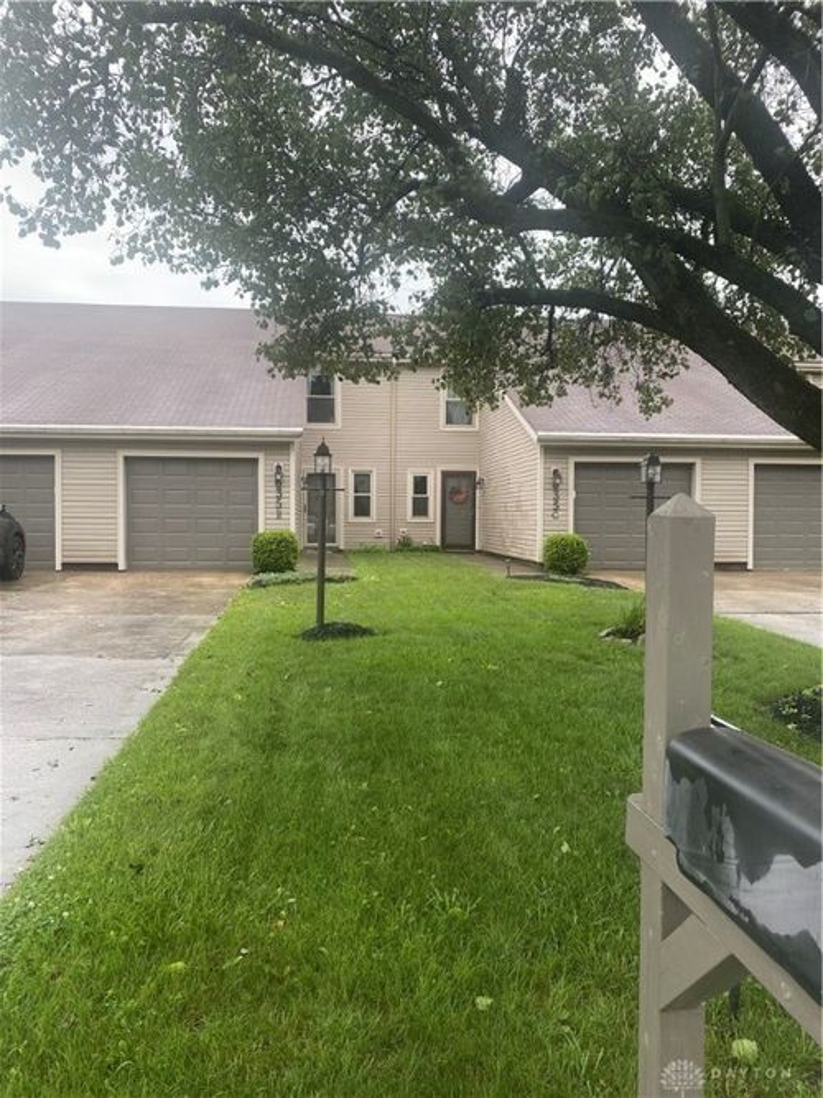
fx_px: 824
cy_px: 549
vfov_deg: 67.3
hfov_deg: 53.0
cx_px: 412
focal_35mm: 26
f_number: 1.8
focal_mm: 4.25
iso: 32
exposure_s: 1/616
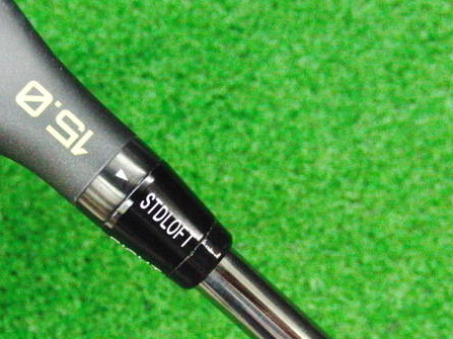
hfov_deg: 35.9
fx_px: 693
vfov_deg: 27.4
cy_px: 216
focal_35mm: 53
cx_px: 155
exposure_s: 1/125
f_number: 3.6
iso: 3200
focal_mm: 6.42
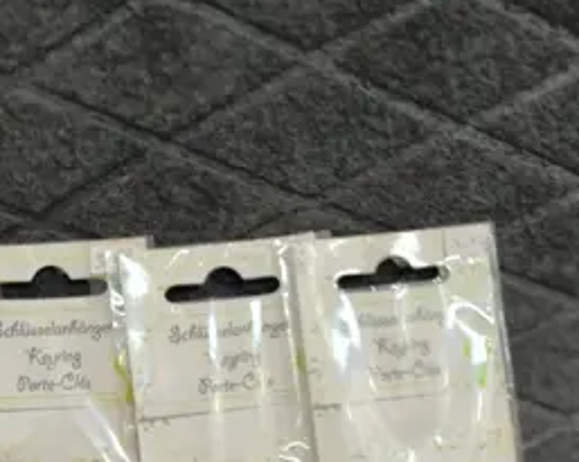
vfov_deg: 40.9
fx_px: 599
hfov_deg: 51.6
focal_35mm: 35
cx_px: 284
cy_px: 347
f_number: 1.65
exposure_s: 1/50
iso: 640
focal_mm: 6.14
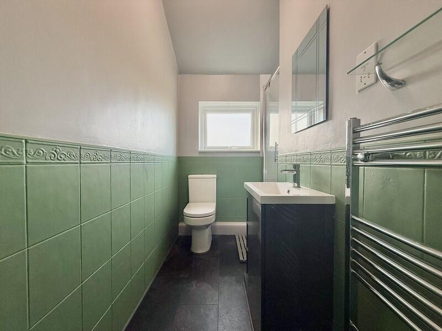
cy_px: 166
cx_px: 221
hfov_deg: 102.1
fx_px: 179
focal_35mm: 14
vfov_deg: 85.6
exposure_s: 1/137
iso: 64
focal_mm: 2.22
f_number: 2.2
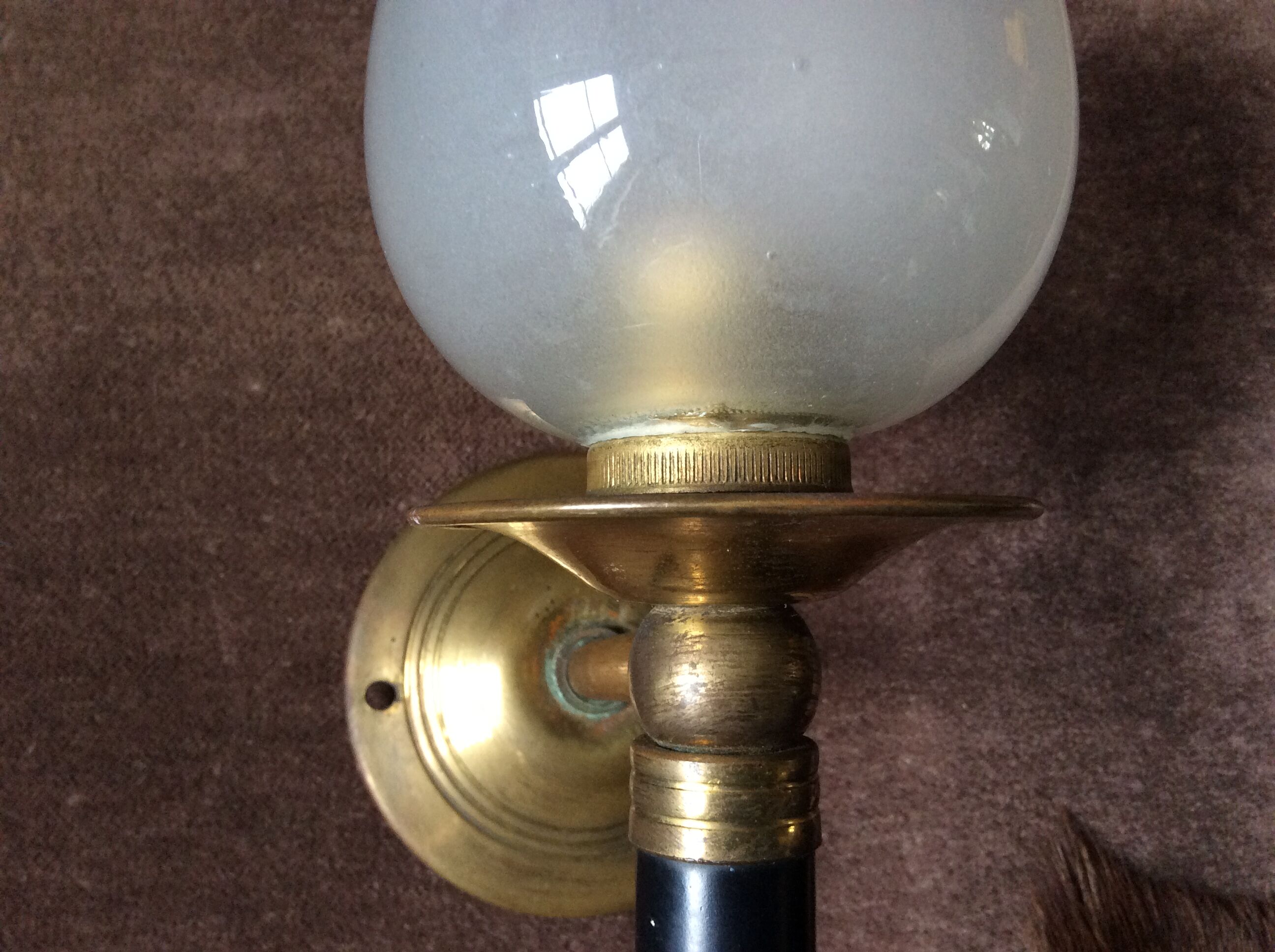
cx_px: 638
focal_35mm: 32
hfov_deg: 56.9
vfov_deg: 44.1
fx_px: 1177
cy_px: 476
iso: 125
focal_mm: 3.3
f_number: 2.4
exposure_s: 1/25
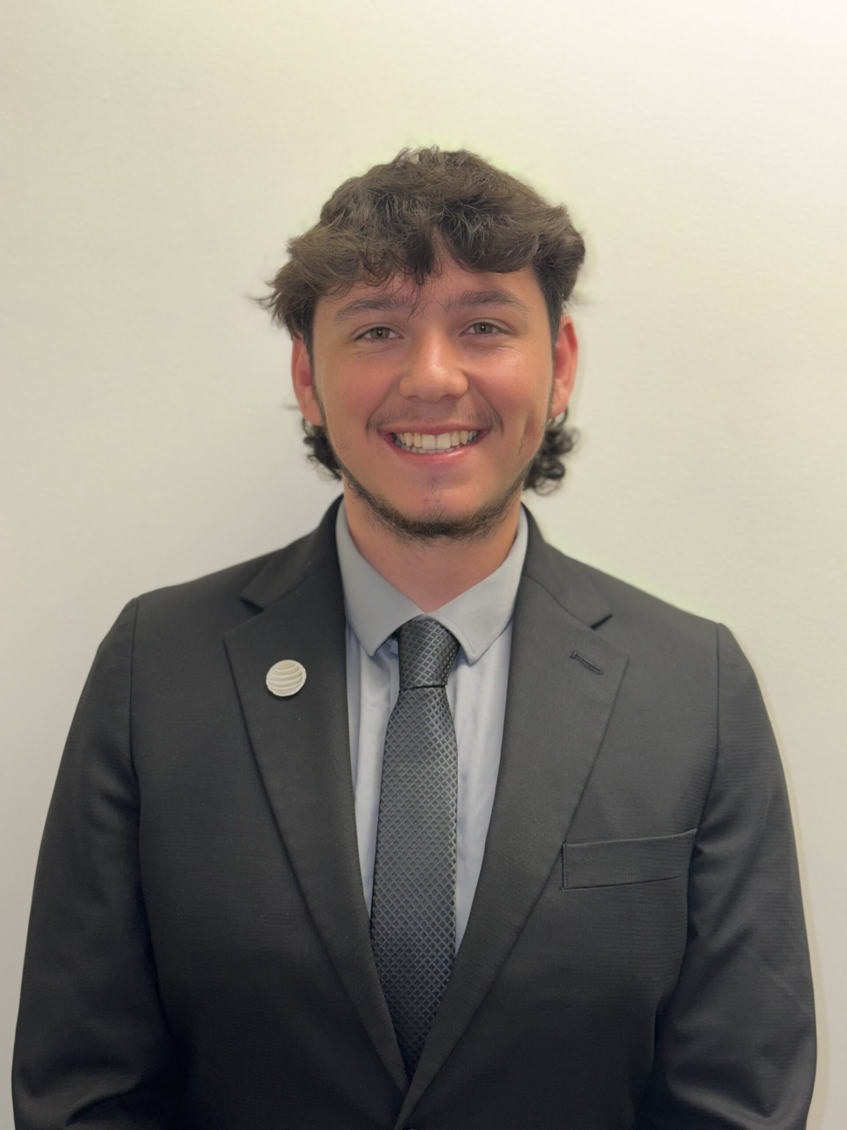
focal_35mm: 48
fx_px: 1566
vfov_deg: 39.7
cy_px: 565
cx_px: 424
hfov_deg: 30.3
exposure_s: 1/25
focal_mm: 6.76
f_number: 1.78
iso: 50
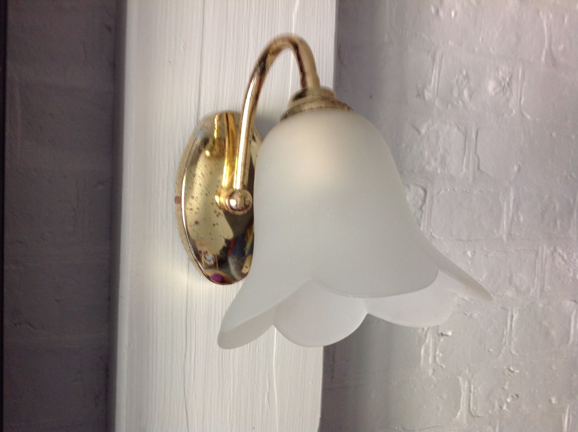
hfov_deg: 52.7
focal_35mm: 35
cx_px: 289
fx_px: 584
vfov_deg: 40.6
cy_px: 216
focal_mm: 4.28
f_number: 2.4
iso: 80
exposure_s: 1/15
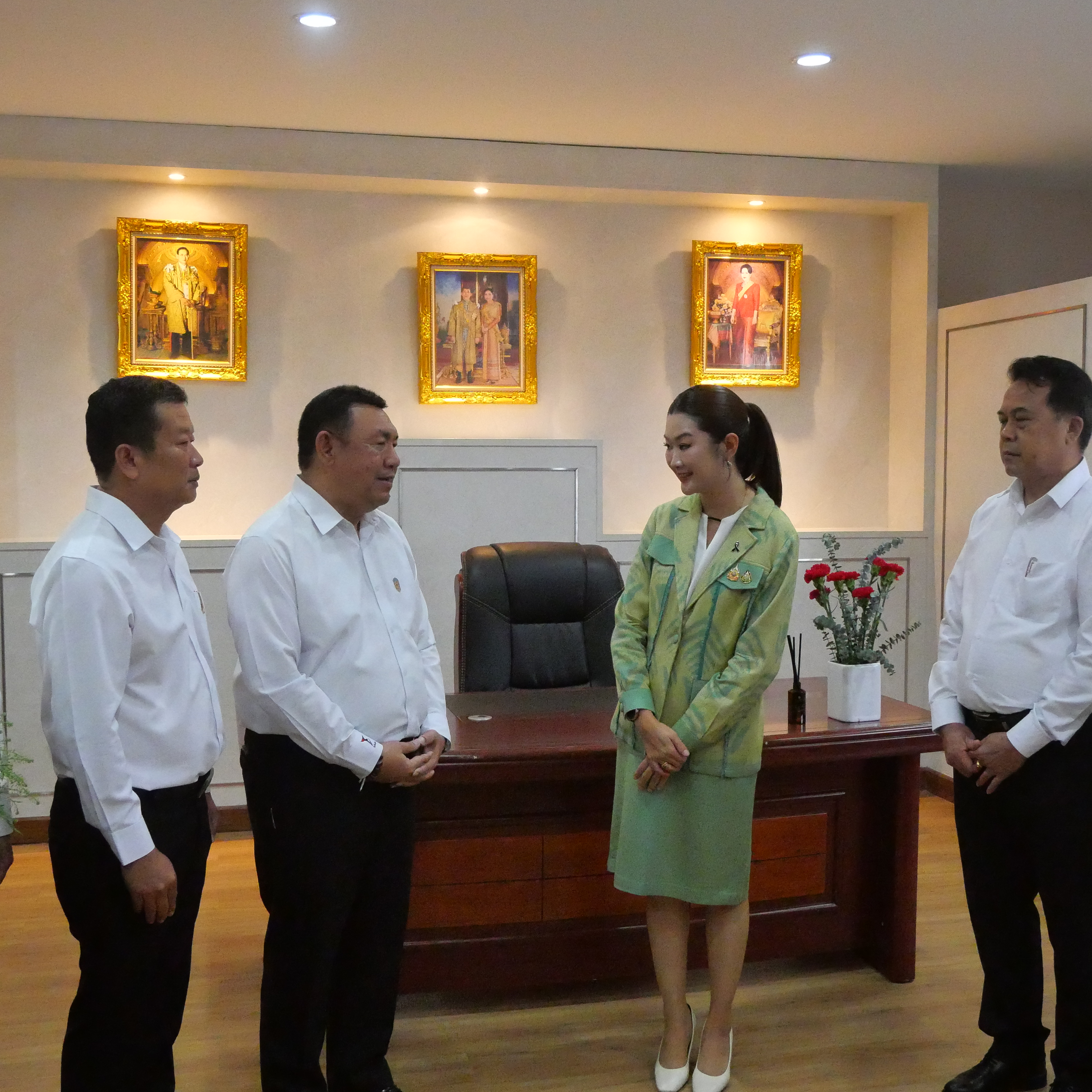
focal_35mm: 40
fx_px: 1428
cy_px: 553
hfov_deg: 41.8
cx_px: 592
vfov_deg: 41.9
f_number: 5
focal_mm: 15
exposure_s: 1/200
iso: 6400
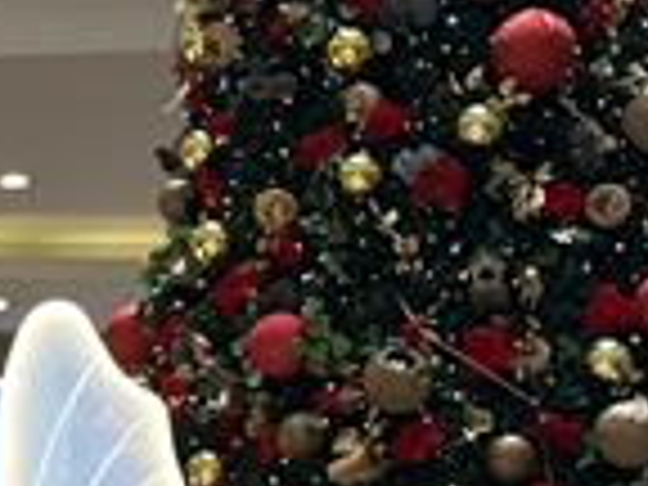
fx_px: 3014
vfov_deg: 9.2
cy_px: 434
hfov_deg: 11.8
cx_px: -304
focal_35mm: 161
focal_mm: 6.86
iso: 80
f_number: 1.78
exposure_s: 1/161
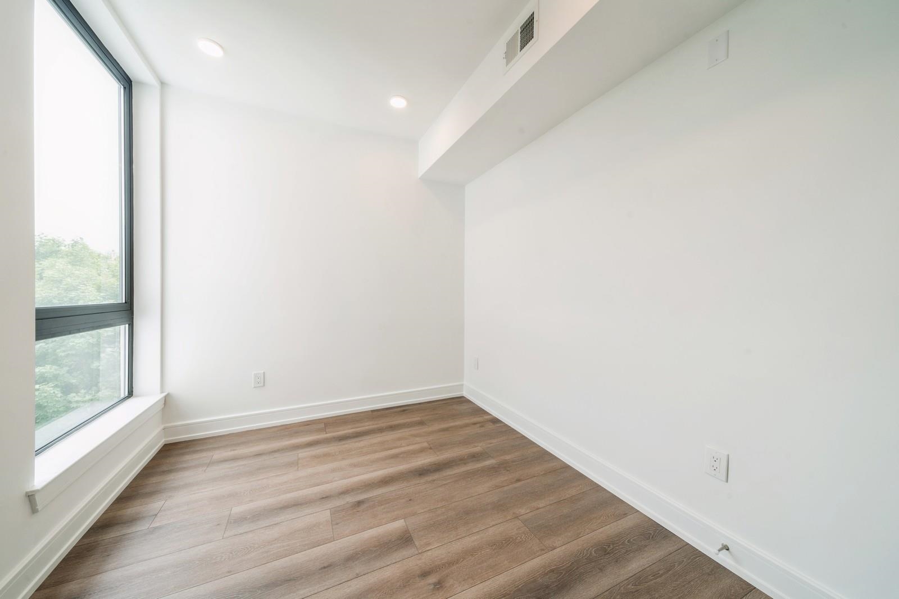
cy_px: 300
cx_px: 450
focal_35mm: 12
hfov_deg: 112.6
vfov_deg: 90.0
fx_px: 300
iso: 200
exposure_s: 1/10
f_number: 11
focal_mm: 12
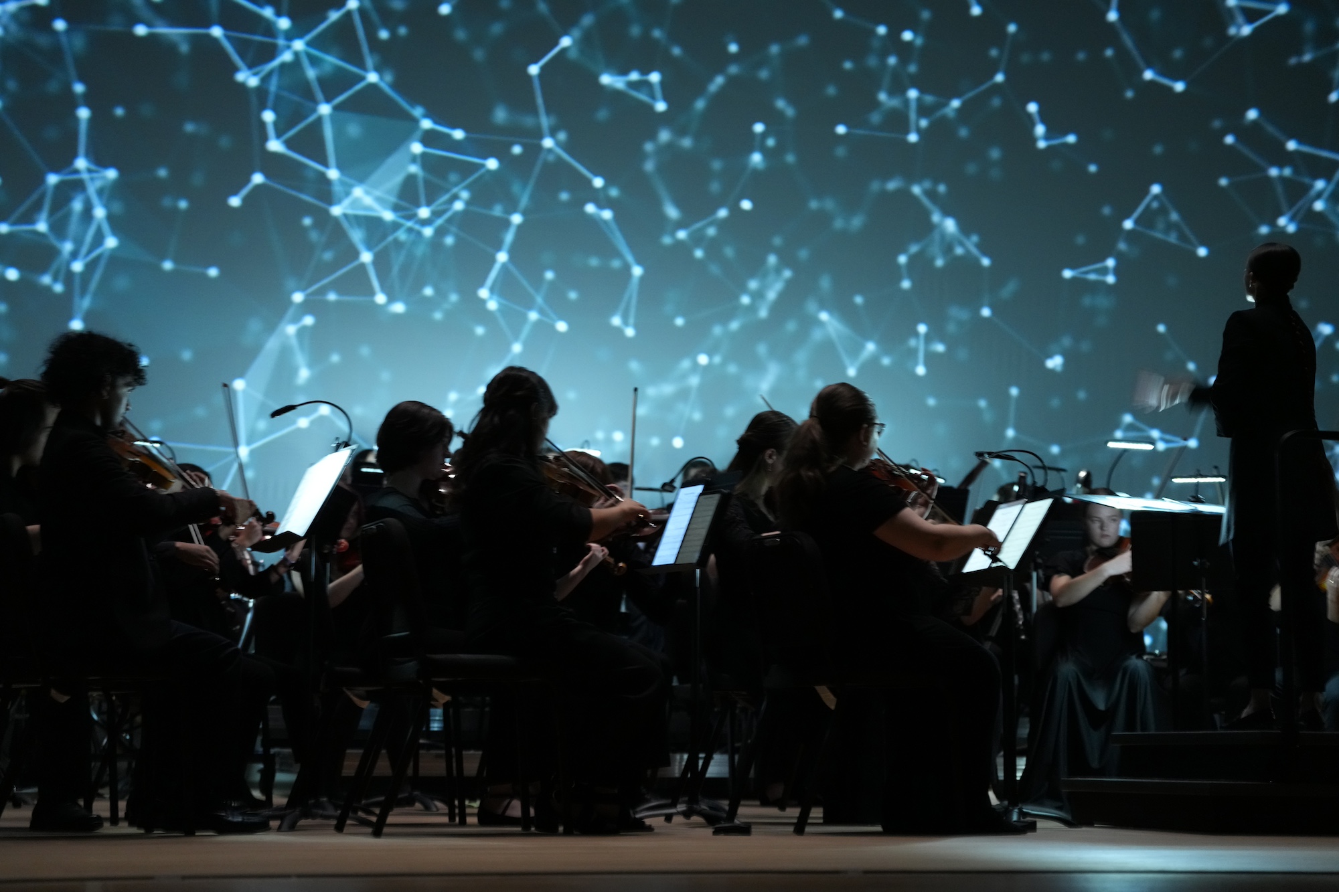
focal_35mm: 70
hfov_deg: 28.8
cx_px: 670
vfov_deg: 19.5
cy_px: 446
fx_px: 2603
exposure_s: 1/20
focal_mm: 70
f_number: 2.8
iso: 3200
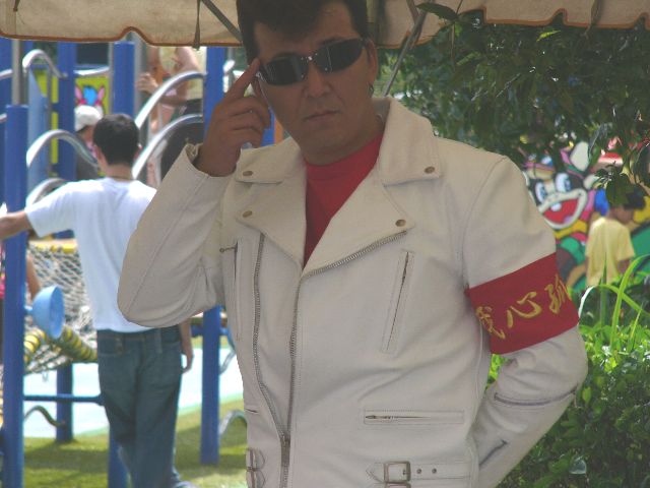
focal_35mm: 261
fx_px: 4901
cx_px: 325
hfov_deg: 7.6
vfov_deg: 5.7
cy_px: 244
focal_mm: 43.5
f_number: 4.6
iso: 50
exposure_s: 1/800
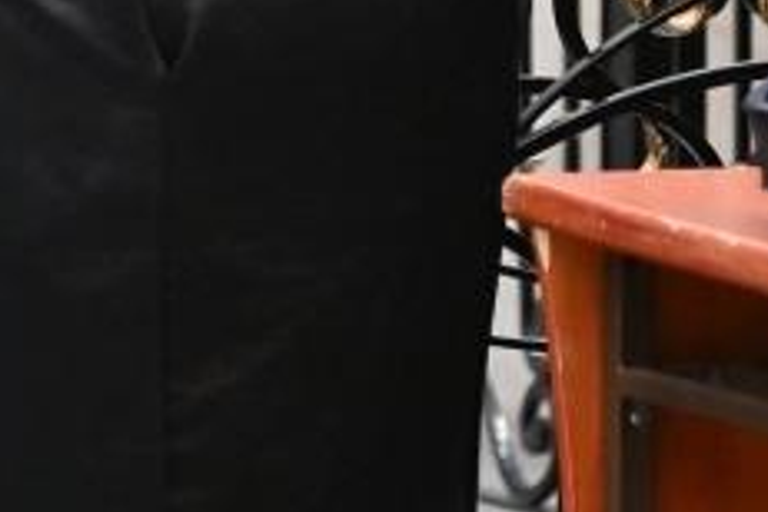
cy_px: -429
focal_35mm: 932
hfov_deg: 2.2
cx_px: -296
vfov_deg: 1.5
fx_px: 19881
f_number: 2.8
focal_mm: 140
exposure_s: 1/400
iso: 640
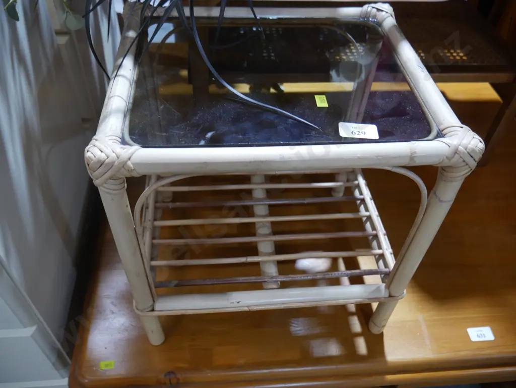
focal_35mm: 28
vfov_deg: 49.8
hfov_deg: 63.4
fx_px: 418
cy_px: 194
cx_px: 258
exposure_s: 1/60
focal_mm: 14
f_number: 3.5
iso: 800
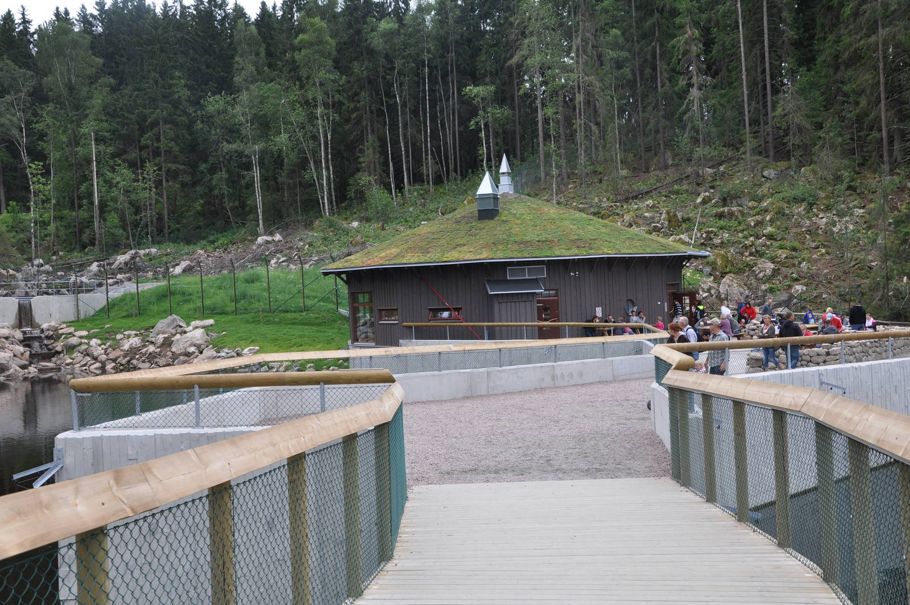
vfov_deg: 34.1
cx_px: 455
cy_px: 302
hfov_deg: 49.6
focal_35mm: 39
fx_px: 985
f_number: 8
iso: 200
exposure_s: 1/250
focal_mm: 26
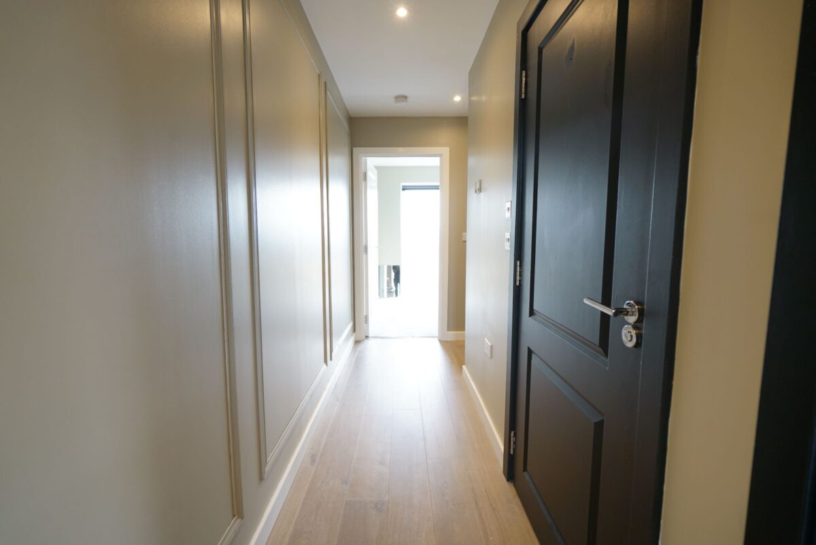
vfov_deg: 73.8
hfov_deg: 96.7
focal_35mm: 16
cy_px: 272
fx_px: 363
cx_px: 408
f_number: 4
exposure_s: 1/50
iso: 400
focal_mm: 16
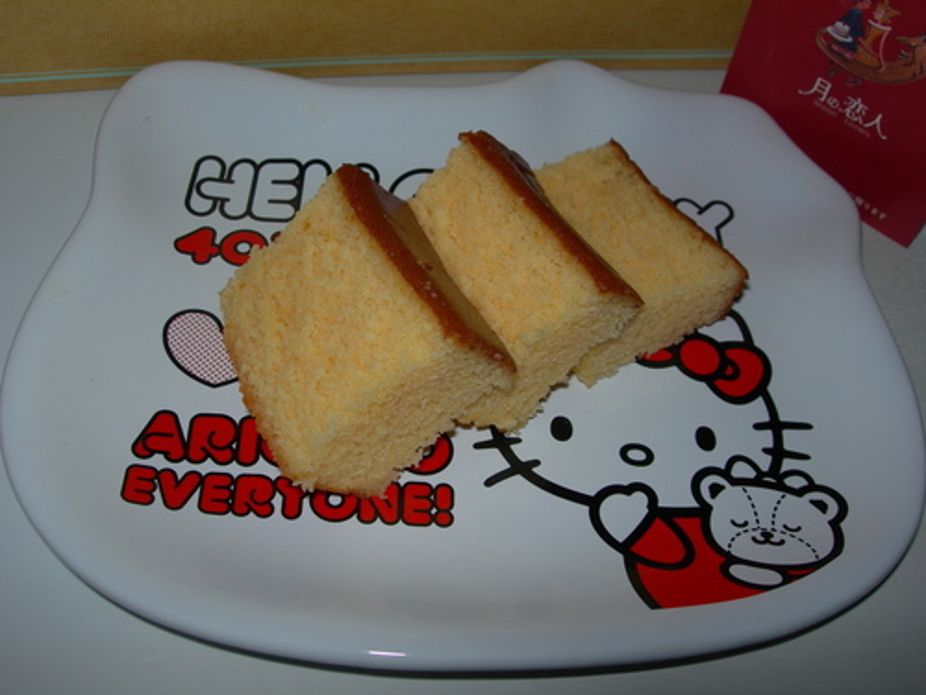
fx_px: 1017
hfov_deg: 49.0
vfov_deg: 37.7
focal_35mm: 38
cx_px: 463
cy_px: 348
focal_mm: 7.8
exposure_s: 1/60.1
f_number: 4.8
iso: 50
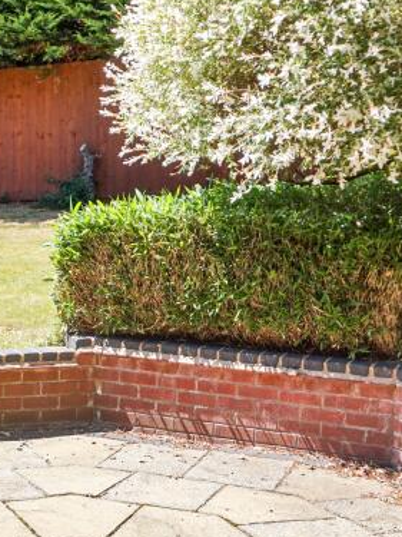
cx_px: 1
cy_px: 347
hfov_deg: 22.4
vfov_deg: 30.6
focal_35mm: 63
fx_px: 976
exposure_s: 1/200
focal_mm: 16
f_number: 5.6
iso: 100
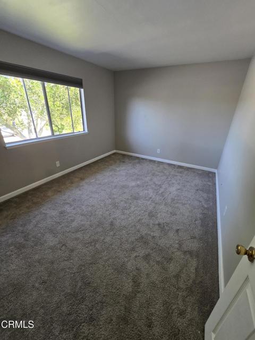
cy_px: 170
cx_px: 128
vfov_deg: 106.2
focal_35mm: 13
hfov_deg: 89.9
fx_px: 128
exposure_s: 1/60
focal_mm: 2.2
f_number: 2.2
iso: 125
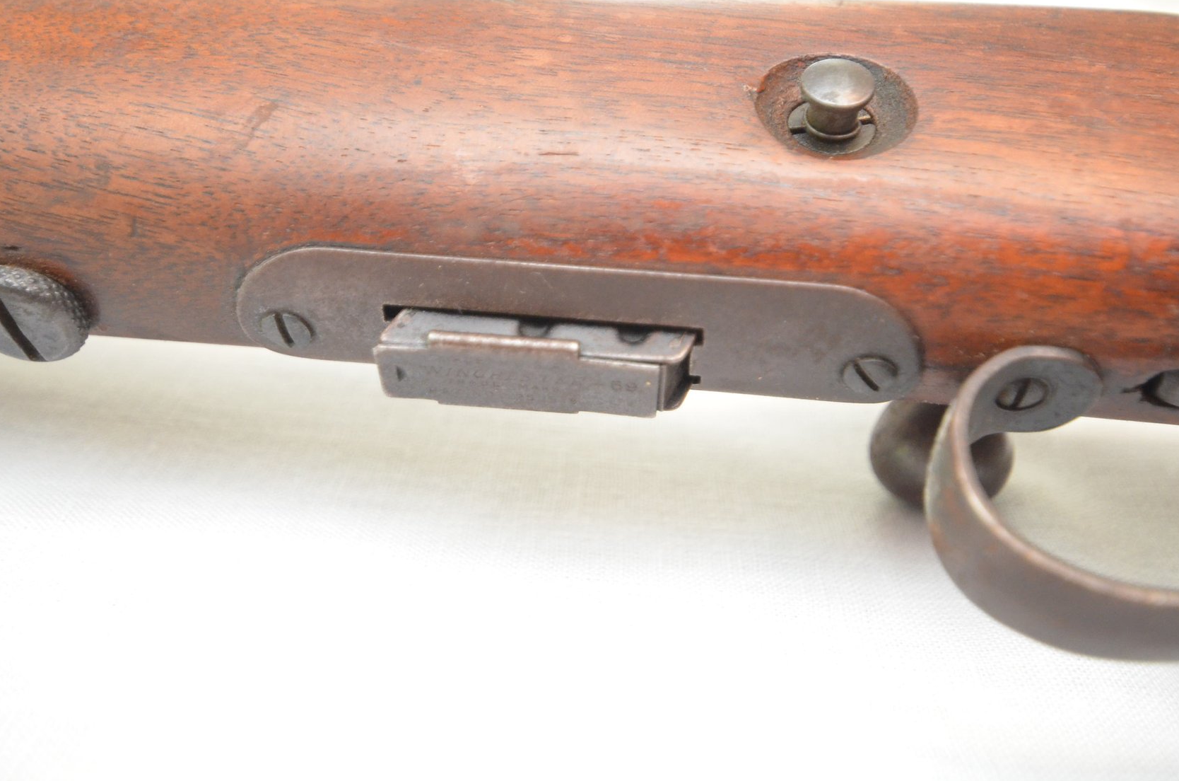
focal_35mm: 37
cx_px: 578
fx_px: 1209
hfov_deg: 52.0
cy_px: 382
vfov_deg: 35.8
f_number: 4.5
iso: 3200
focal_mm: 24
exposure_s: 1/60
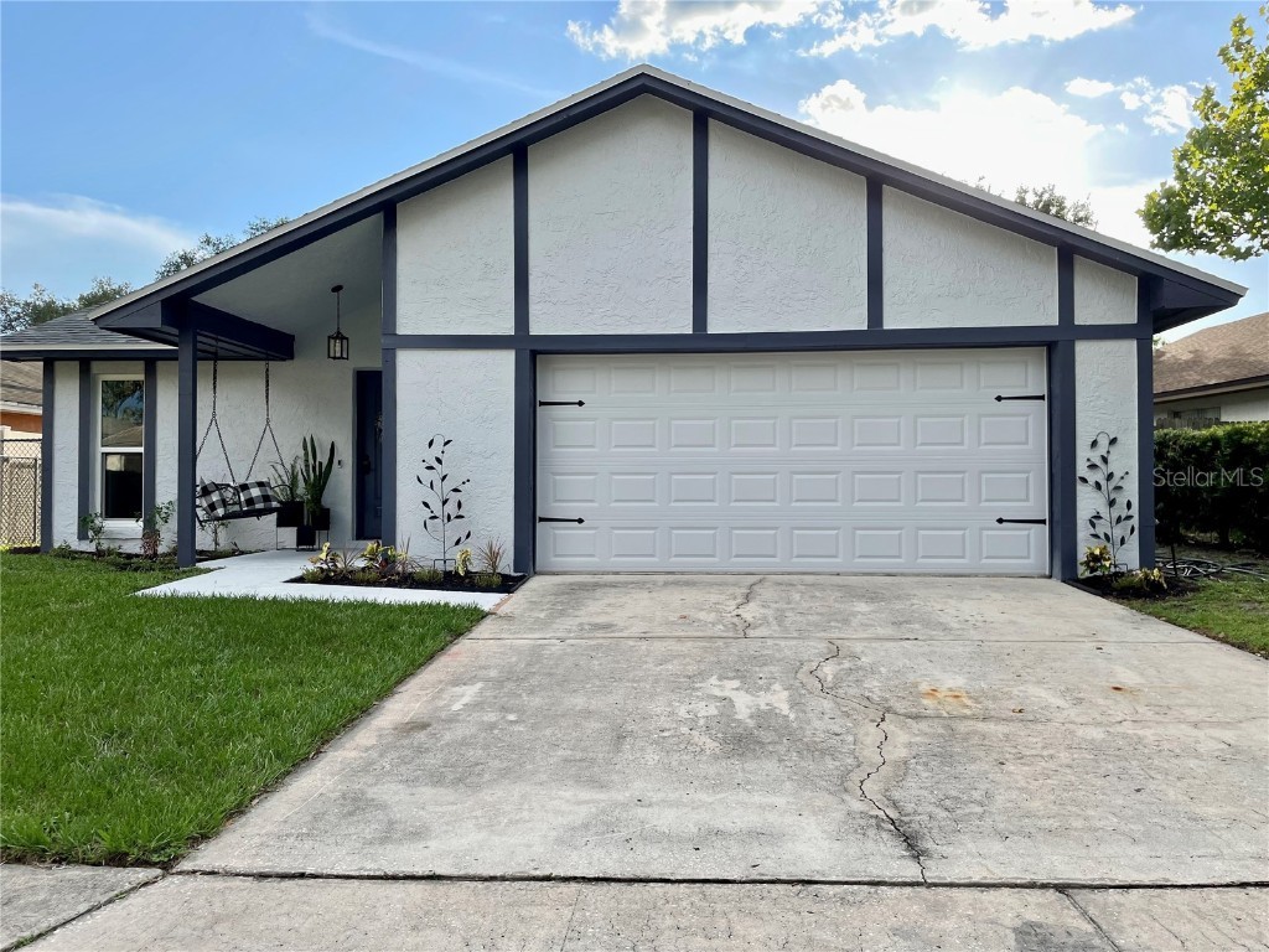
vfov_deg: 53.1
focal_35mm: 26
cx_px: 634
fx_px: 953
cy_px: 476
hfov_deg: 67.3
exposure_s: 1/1742
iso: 32
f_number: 1.6
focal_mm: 4.2
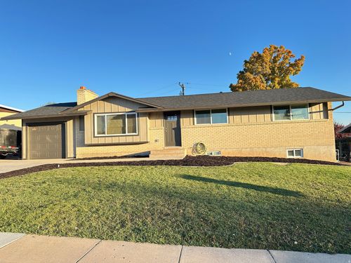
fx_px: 243
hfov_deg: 71.6
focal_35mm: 24
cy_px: 132
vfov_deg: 56.8
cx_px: 176
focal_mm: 6.86
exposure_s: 1/615
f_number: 1.78
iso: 80
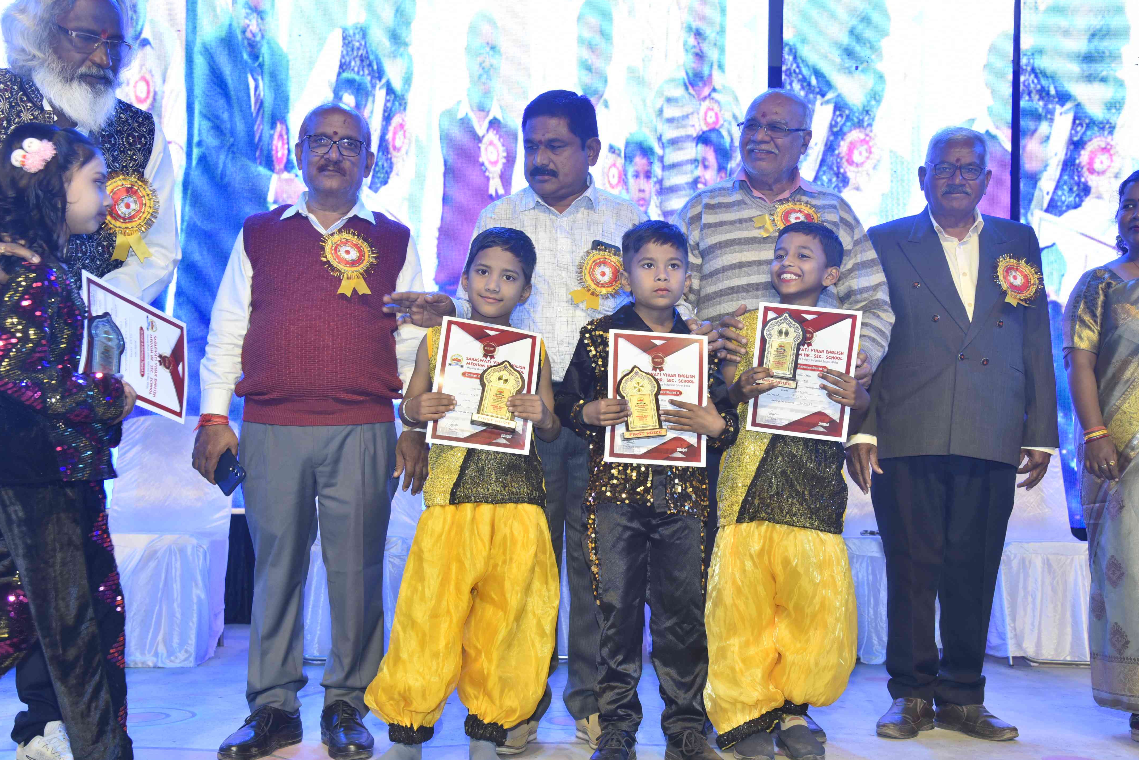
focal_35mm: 40
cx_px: 576
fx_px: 1266
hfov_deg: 48.5
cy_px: 398
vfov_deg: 33.4
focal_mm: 38
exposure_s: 1/200
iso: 500
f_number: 5
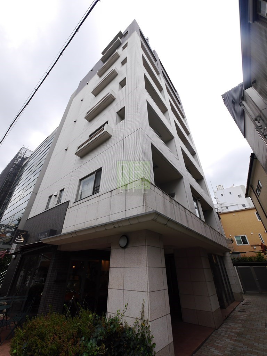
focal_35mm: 14
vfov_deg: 102.1
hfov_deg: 85.7
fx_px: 144
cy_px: 178
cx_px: 134
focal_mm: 7
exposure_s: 1/160
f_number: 5.6
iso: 160
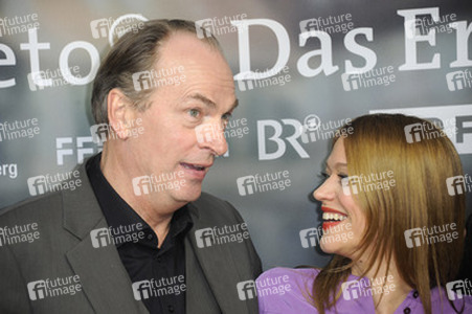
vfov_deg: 9.1
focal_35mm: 150
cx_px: 236
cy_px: 157
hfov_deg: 13.7
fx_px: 1965
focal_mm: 150
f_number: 5.6
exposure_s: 1/200
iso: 640
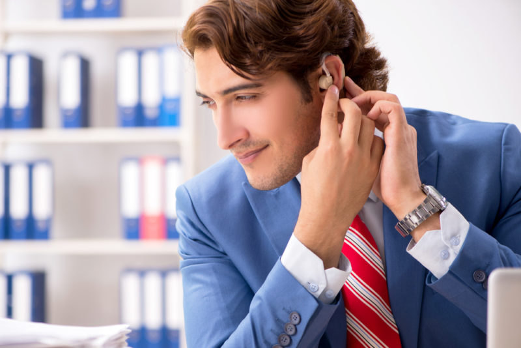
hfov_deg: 19.4
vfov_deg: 13.1
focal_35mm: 105
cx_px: 260
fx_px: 1520
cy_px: 174
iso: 160
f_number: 5
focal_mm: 105
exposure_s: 1/100
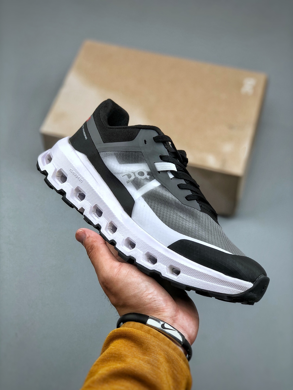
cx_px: 146
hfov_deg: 25.7
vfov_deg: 33.8
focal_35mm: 57
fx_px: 643
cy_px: 195
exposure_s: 1/50
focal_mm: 6.6
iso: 20
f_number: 2.8
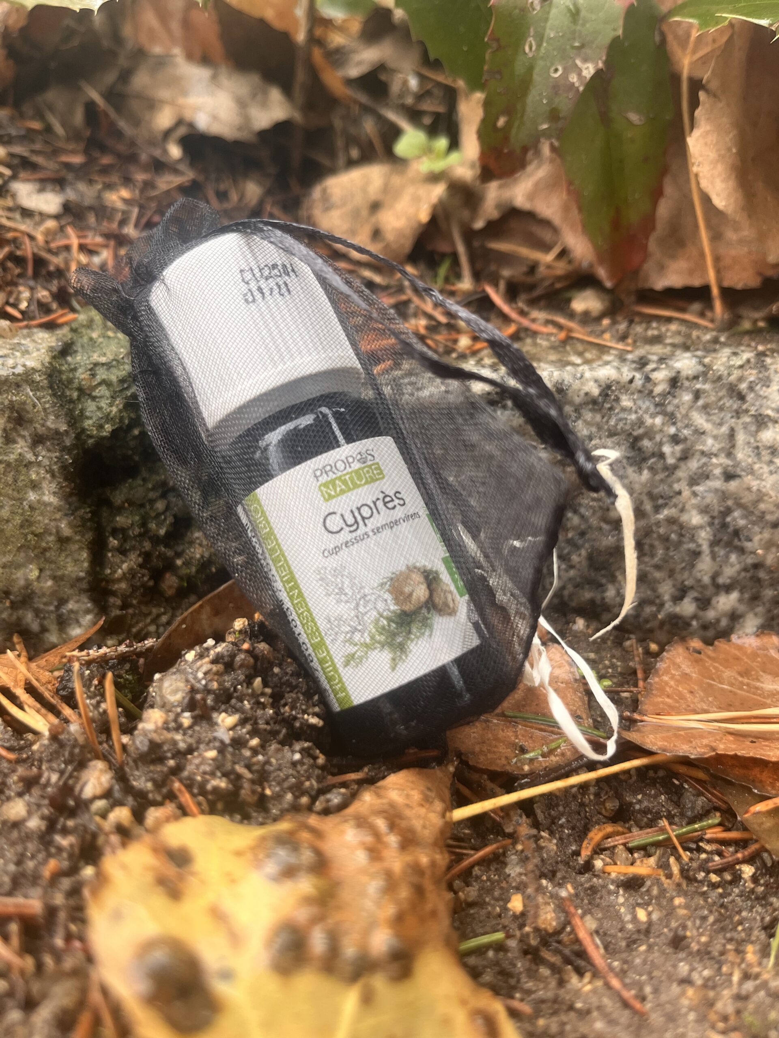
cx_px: 390
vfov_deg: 67.3
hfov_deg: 53.1
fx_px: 780
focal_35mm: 26
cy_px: 519
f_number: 1.6
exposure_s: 1/121
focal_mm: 5.1
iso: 80
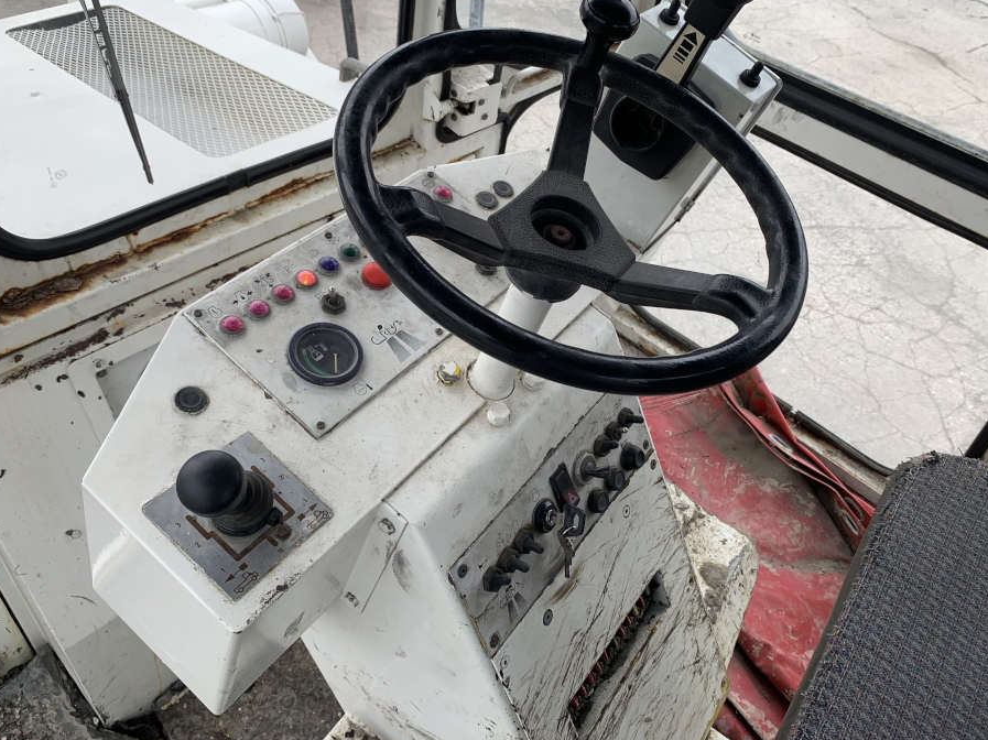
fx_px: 827
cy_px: 334
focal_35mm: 29
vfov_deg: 48.1
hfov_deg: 61.6
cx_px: 520
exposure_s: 1/274
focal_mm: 4.25
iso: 25
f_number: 1.8
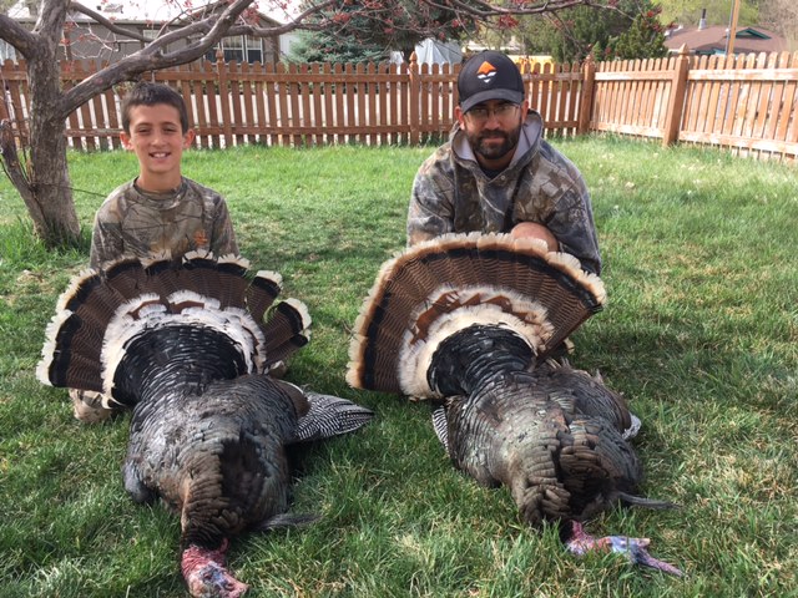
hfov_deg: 61.7
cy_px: 299
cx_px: 399
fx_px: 669
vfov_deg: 48.2
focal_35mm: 29
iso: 25
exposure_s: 1/409
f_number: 2.2
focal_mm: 4.15
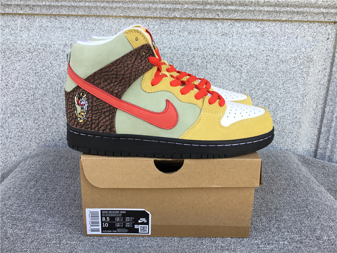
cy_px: 126
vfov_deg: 45.4
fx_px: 302
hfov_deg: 58.4
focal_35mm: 31
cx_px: 168
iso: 25
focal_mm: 3.3
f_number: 2.4
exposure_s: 1/101
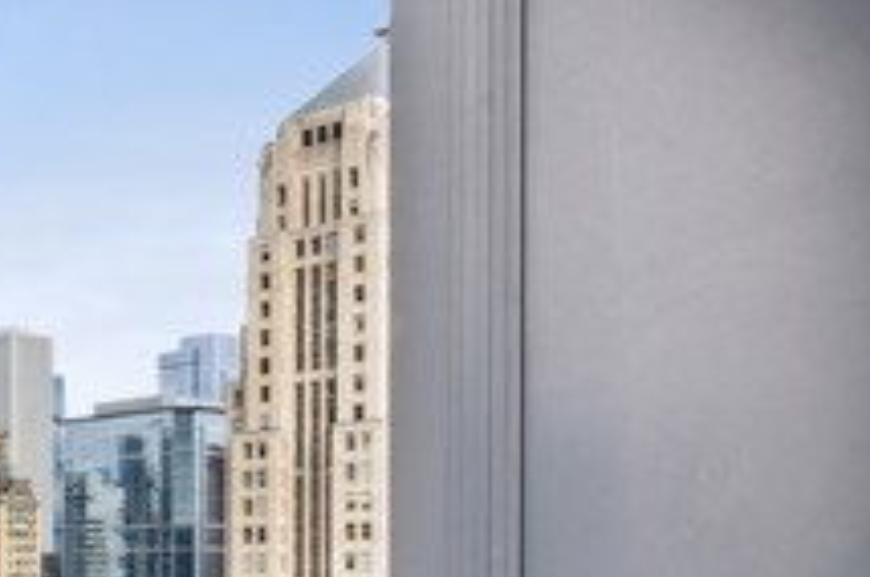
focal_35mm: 59
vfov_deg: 22.0
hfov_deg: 26.4
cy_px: 593
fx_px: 1424
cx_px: -378
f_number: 9.5
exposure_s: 1/125
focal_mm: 14
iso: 200
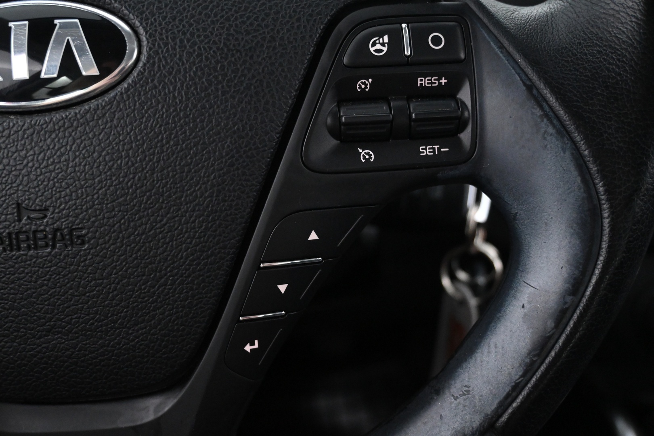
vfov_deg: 38.4
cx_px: 327
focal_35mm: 34
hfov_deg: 55.1
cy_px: 218
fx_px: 627
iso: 4500
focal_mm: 23
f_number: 4.2
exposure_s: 1/40
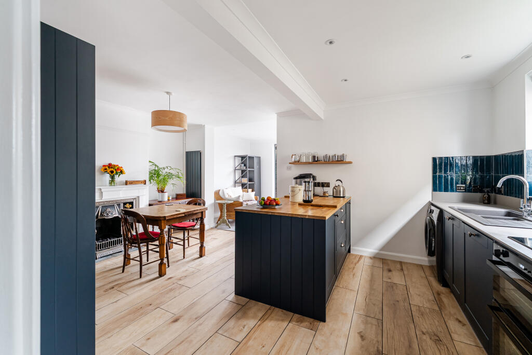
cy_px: 178
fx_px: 207
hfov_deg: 104.2
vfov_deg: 81.3
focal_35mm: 14
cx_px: 266
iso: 320
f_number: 8
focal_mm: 14
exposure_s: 1/40
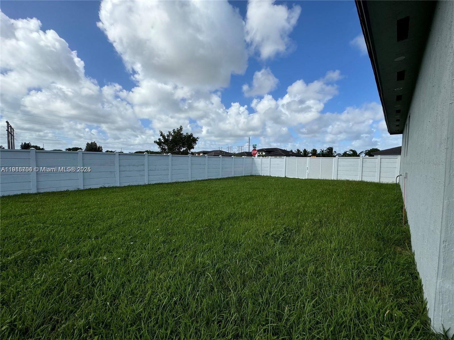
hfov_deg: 102.1
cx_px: 227
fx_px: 184
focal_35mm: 14
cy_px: 170
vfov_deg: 85.7
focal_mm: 2.22
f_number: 2.2
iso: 50
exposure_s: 1/2674
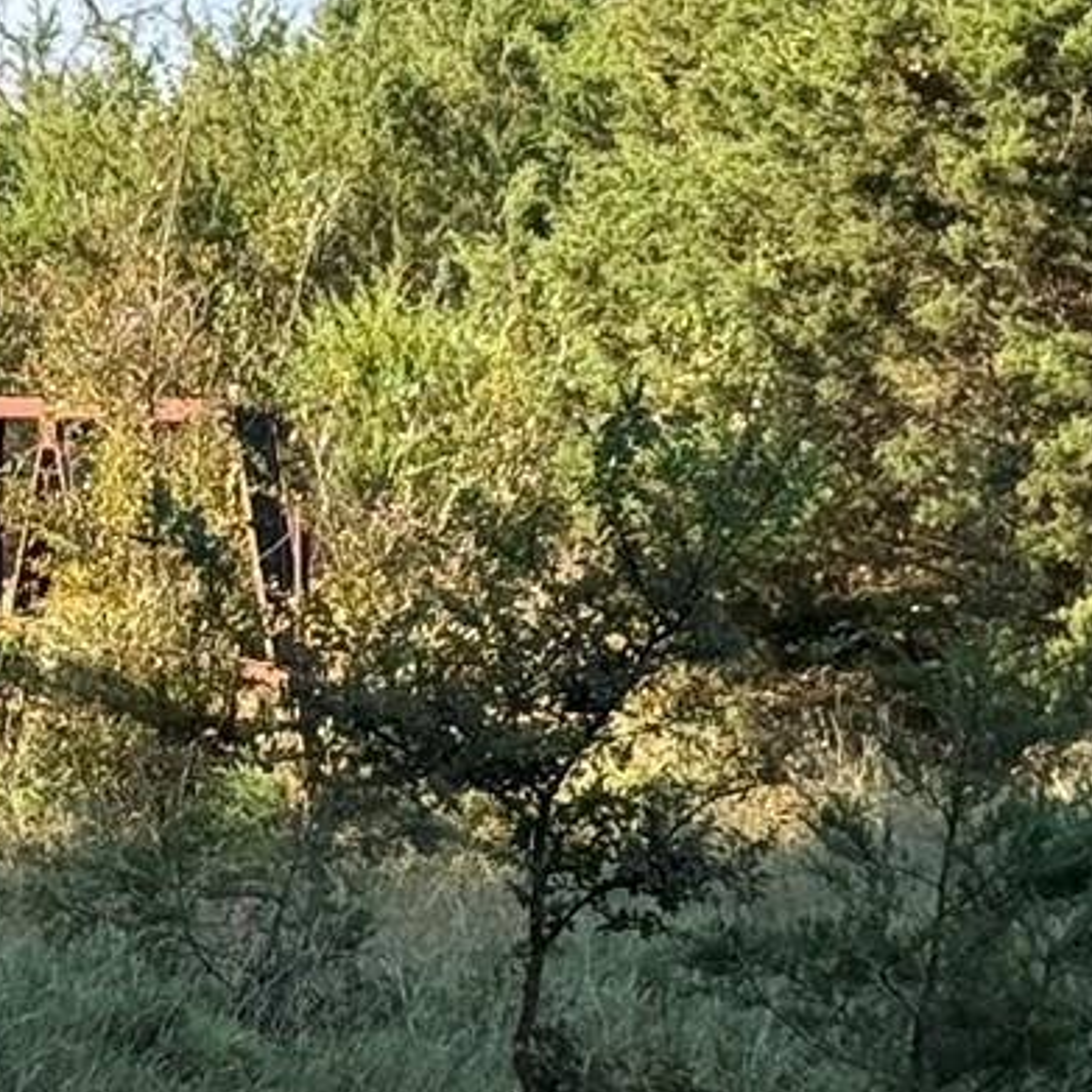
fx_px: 7923
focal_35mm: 222
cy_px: 891
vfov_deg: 7.9
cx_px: 137
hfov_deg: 7.9
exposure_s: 1/1185
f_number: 1.78
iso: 80
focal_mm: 6.76
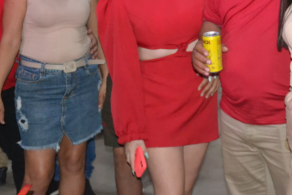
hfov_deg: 24.7
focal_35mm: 82
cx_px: 185
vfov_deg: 16.4
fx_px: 665
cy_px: 19
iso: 3200
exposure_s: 1/60
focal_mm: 26
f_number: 4
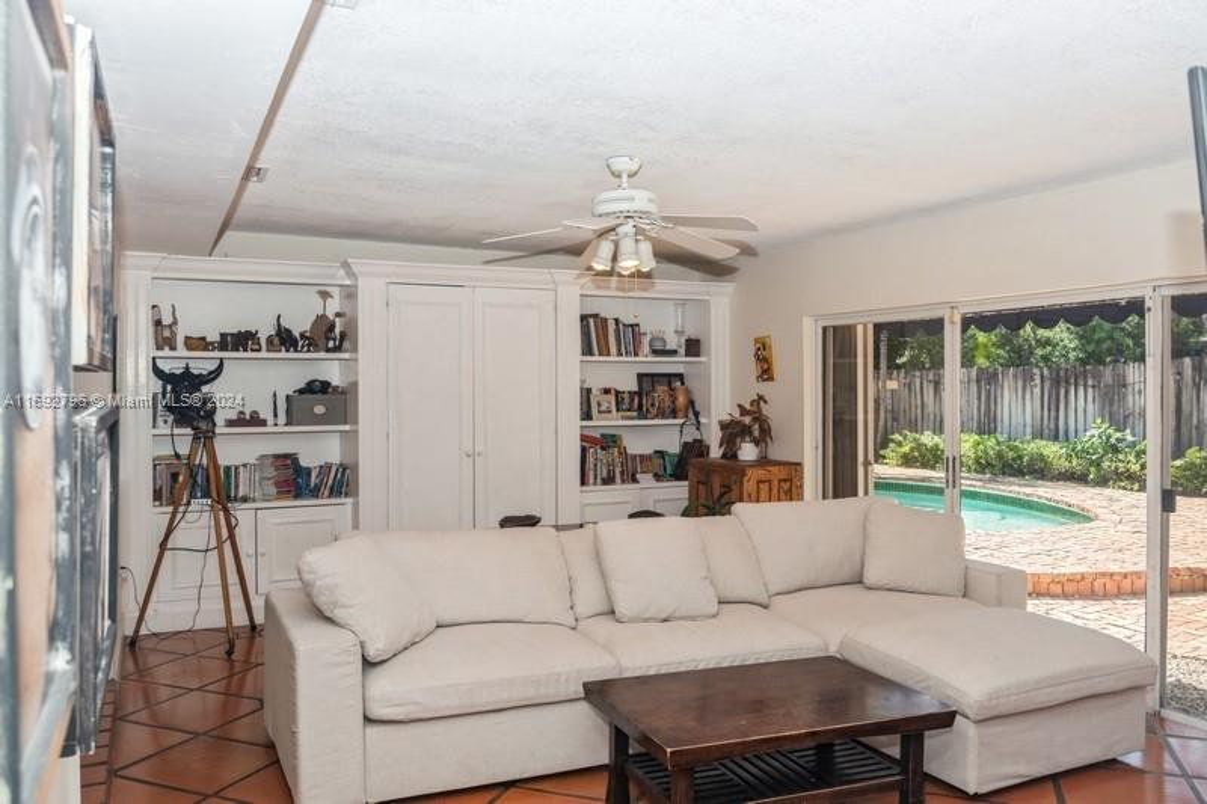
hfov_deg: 63.7
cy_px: 402
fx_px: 972
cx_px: 604
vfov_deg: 44.9
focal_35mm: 29
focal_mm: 29
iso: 200
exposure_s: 1/80
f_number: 8
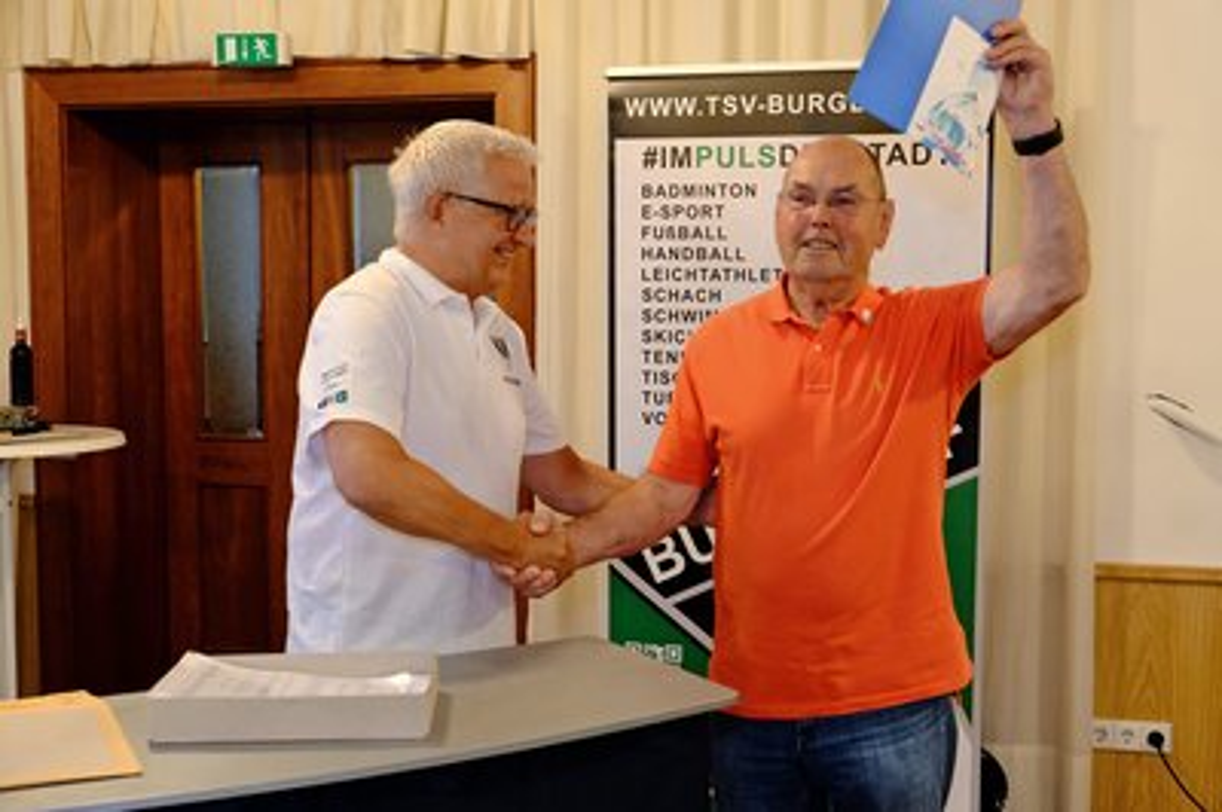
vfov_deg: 31.1
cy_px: 406
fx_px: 1458
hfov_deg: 45.5
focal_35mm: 43
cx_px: 611
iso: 5000
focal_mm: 28.9
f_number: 4.5
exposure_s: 1/60
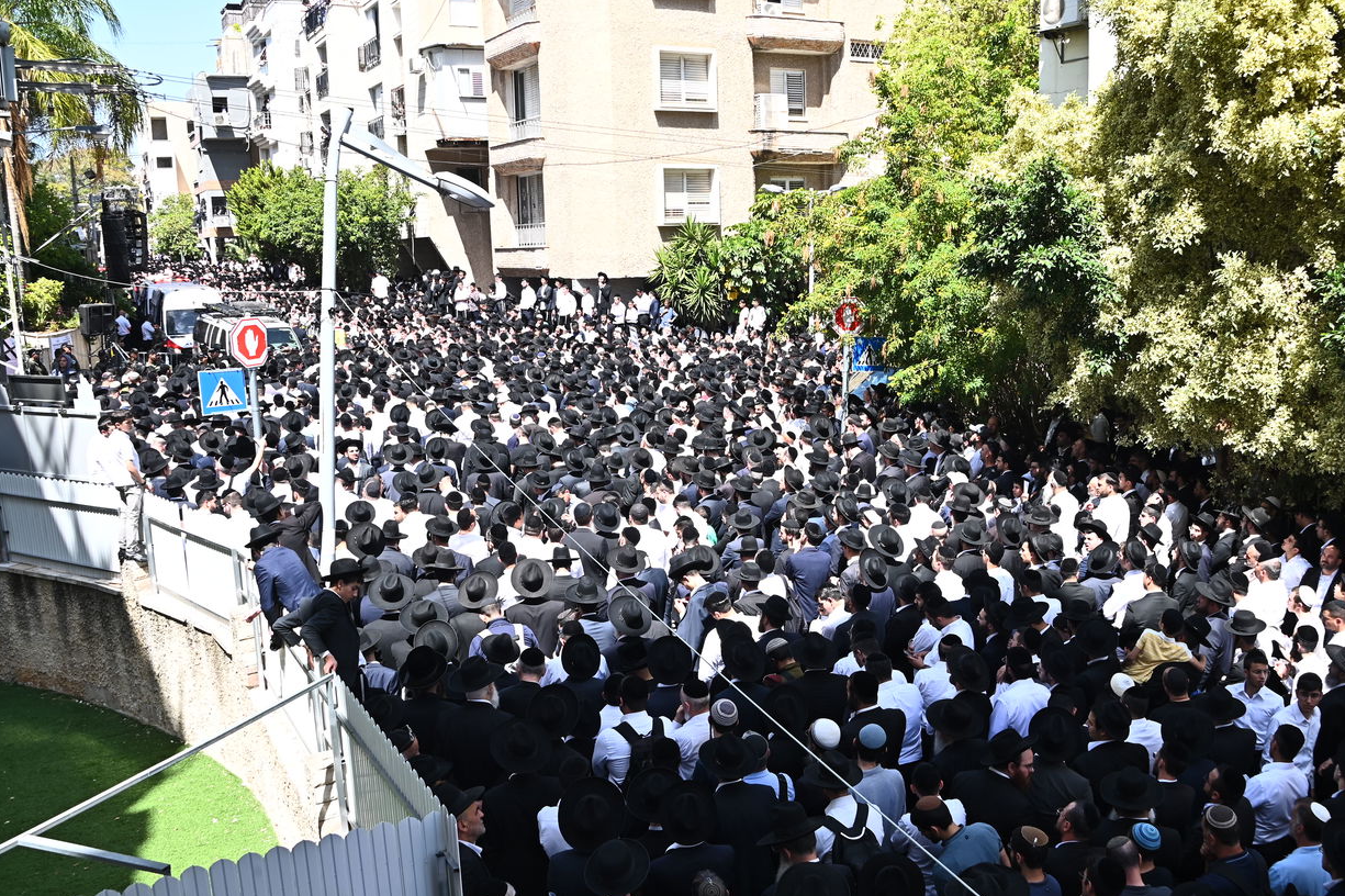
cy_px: 473
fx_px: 1195
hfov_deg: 58.5
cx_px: 765
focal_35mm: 32
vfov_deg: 41.1
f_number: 10
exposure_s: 1/160
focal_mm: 28
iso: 320
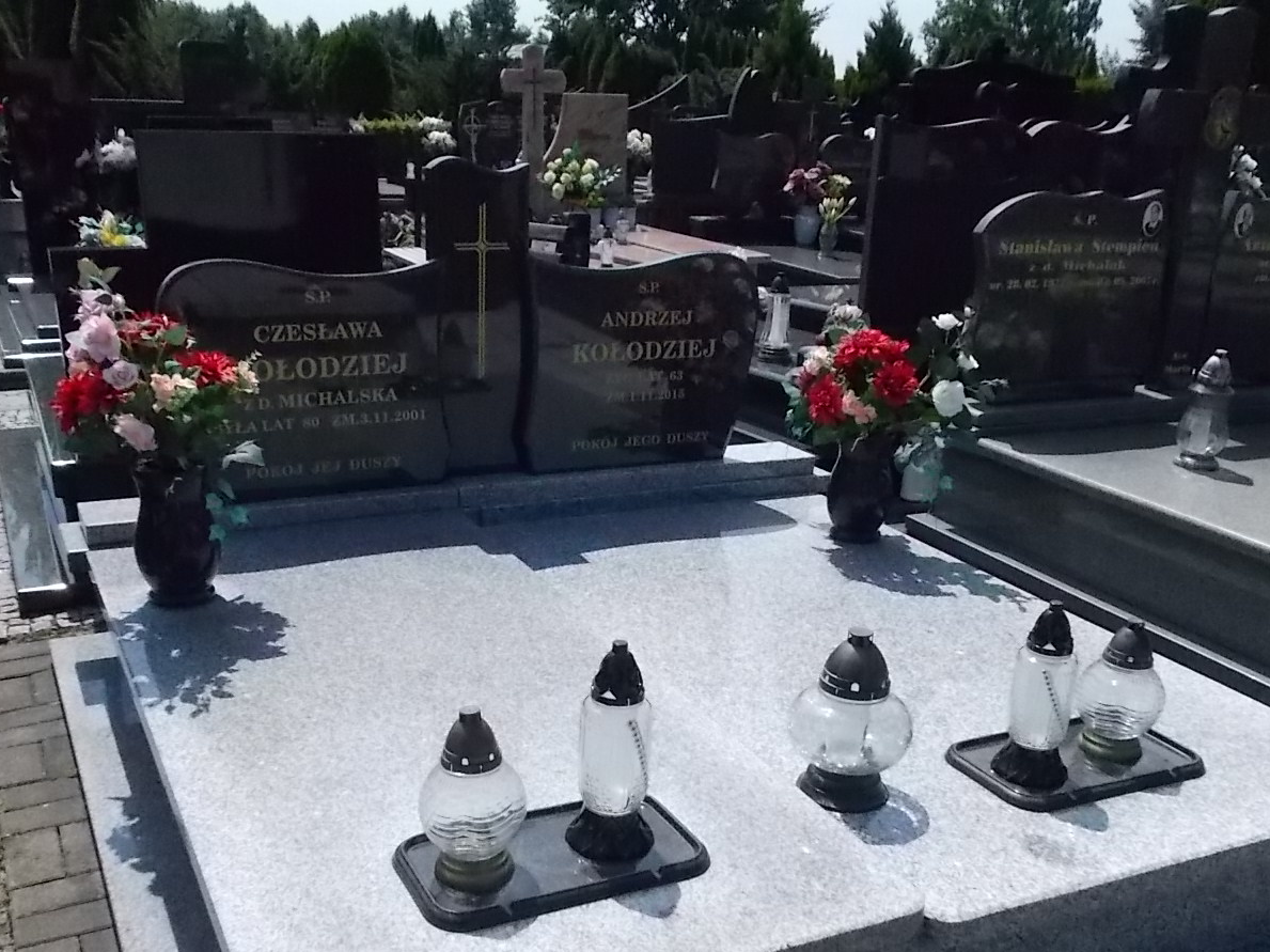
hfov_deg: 52.6
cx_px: 623
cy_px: 624
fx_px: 1284
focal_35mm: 35
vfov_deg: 40.2
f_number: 8
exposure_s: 1/1000
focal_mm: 4.6
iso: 400
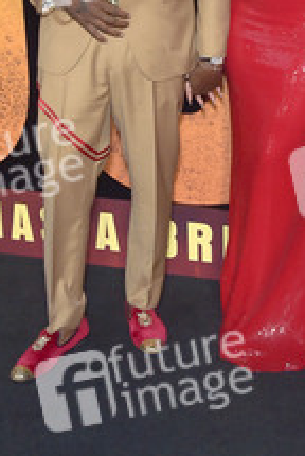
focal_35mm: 52
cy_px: 64
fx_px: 659
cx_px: 207
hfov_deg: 25.9
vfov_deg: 36.3
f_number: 6.3
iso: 640
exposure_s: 1/250
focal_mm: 28
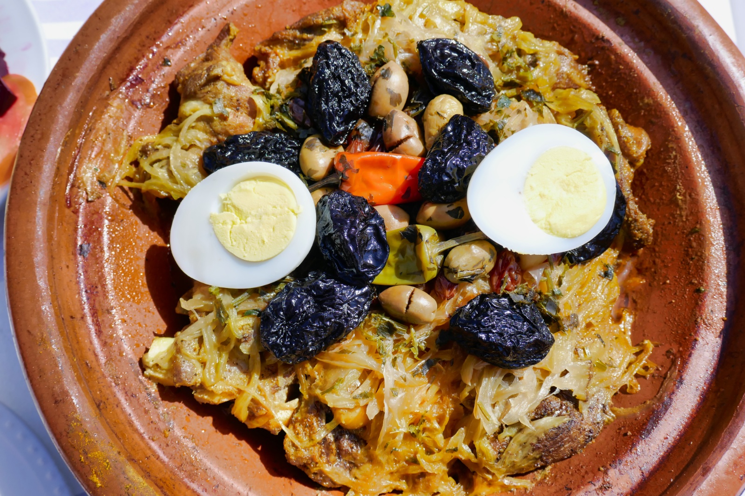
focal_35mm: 35
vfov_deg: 37.8
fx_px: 724
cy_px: 248
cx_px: 372
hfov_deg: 54.4
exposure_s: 1/800
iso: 125
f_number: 4.5
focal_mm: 12.7
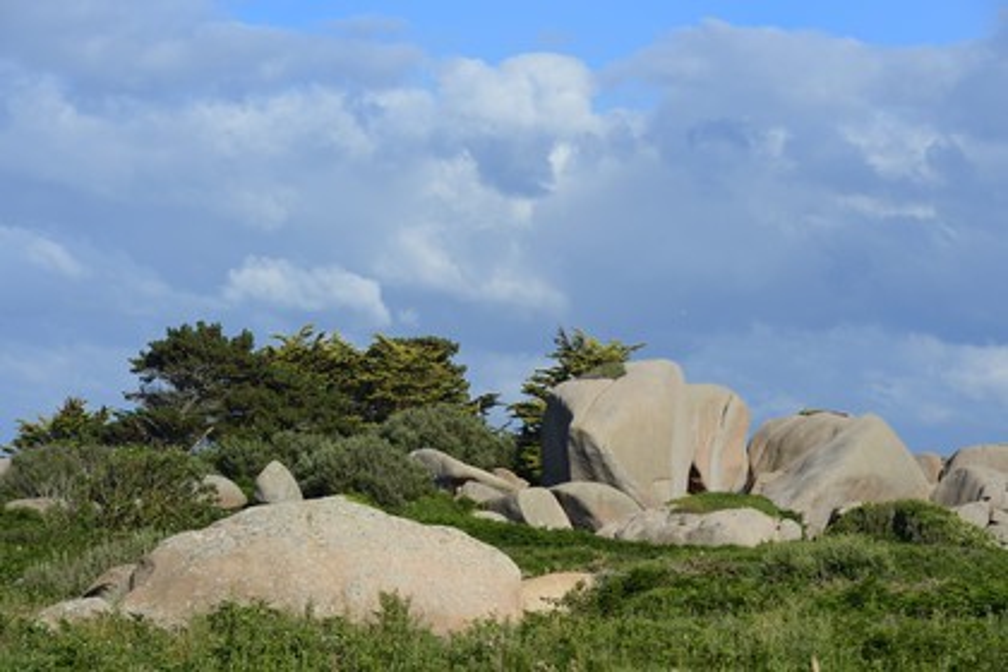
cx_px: 504
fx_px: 4060
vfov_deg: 9.5
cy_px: 336
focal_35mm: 145
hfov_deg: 14.2
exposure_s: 1/250
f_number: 13
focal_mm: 145
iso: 200
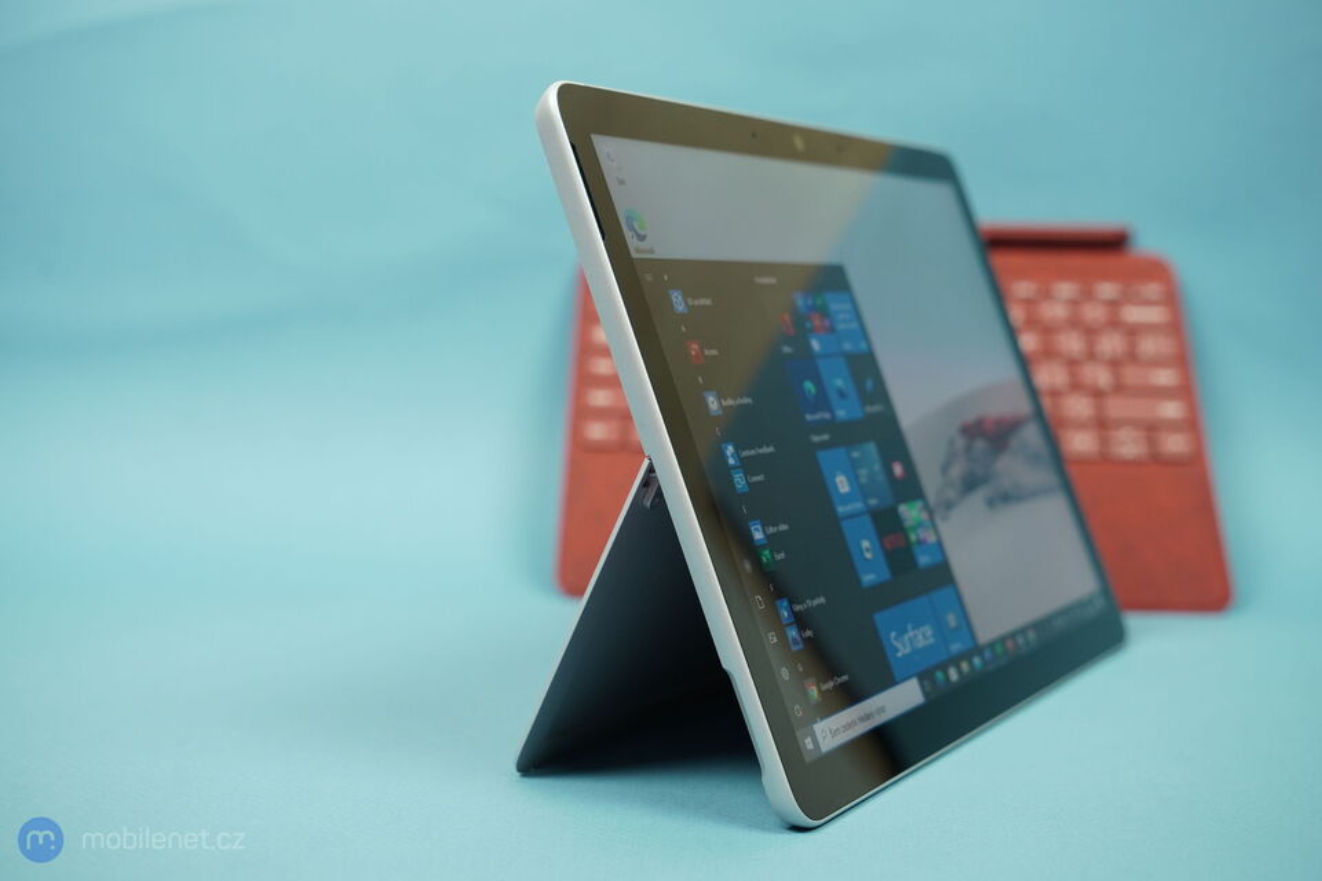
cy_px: 440
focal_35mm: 47
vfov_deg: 28.6
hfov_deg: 41.9
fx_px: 1726
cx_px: 661
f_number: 5.6
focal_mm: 47
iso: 1600
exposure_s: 1/200
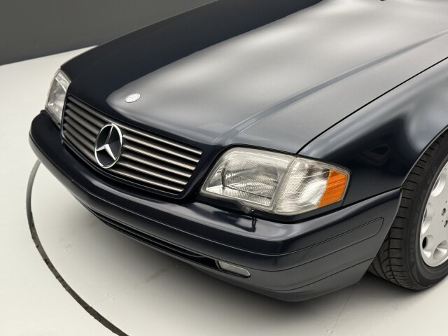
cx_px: 224
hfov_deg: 39.7
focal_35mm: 48
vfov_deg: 30.3
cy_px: 168
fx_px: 621
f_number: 1.78
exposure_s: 1/82
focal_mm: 6.76
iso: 160
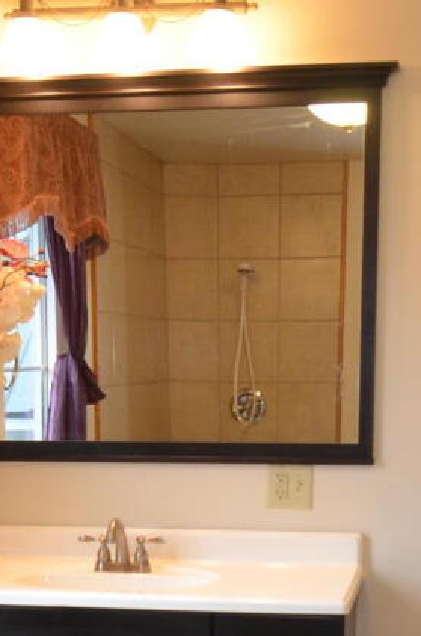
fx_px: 1380
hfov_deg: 17.3
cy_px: 665
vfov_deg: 24.5
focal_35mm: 78
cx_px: 192
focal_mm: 11
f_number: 2.8
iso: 400
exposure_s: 1/100
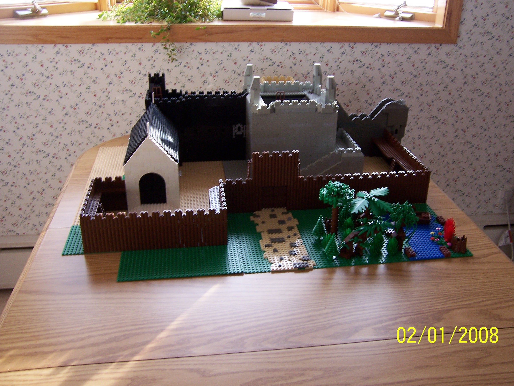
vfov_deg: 41.8
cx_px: 263
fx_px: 505
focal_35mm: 34
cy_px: 189
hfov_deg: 54.0
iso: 100
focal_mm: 5.5
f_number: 3.4
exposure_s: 1/30
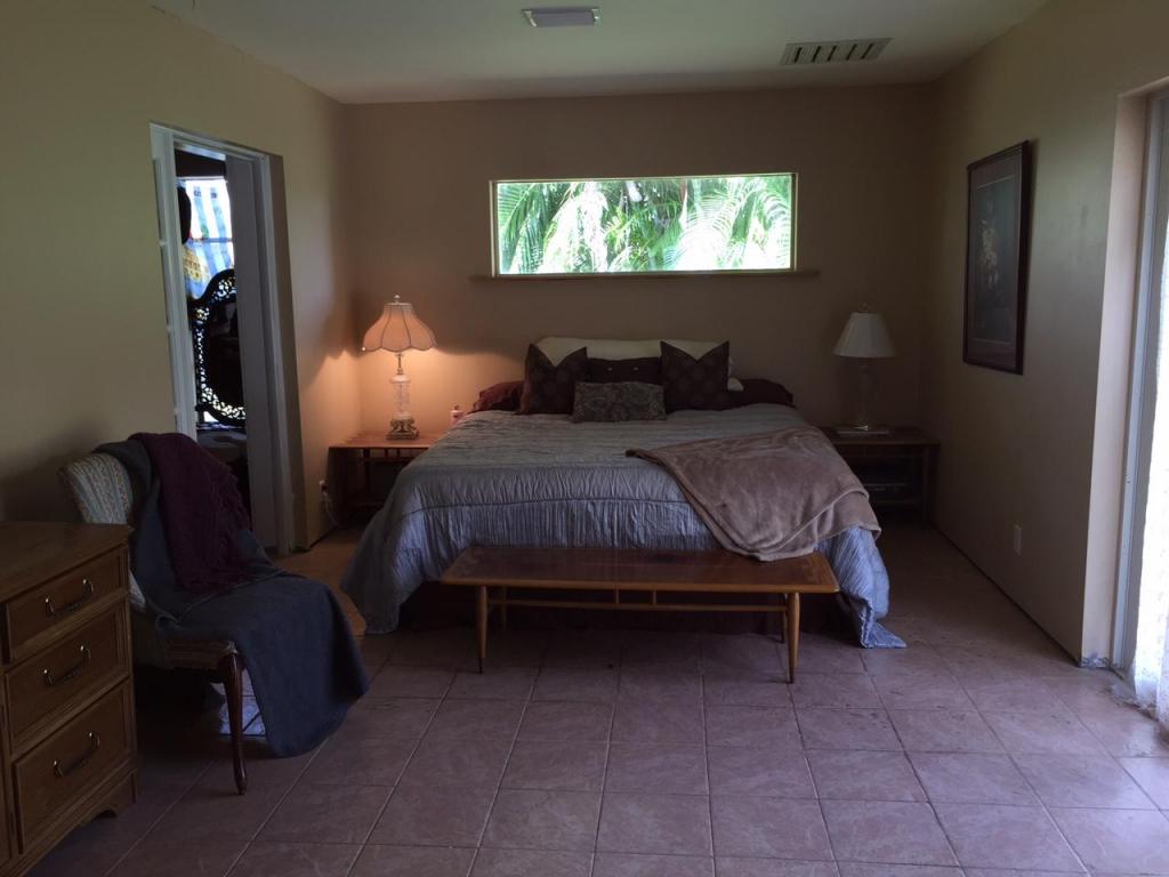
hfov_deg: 61.7
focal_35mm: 29
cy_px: 438
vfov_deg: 48.2
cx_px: 584
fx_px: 979
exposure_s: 1/30
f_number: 2.2
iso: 32
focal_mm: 4.15
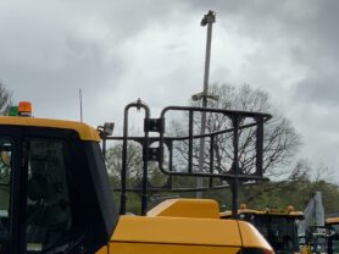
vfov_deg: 13.7
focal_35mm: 107
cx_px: -91
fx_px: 1047
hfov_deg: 17.4
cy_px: 214
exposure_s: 1/2959
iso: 16
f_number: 1.8
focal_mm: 3
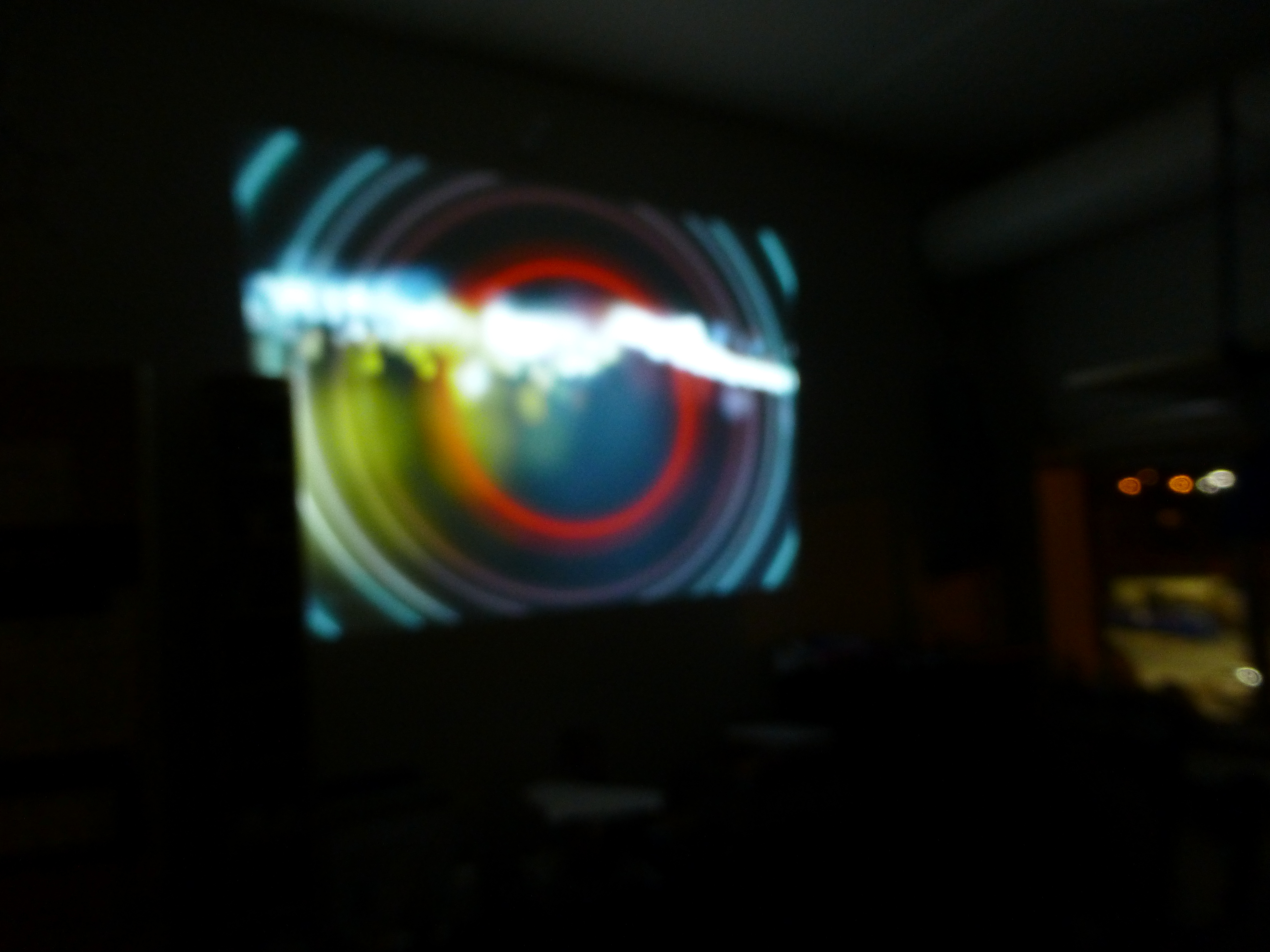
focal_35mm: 24
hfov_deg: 71.6
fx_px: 881
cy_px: 476
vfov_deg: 56.8
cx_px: 635
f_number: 3.3
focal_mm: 4.3
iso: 400
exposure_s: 1/8
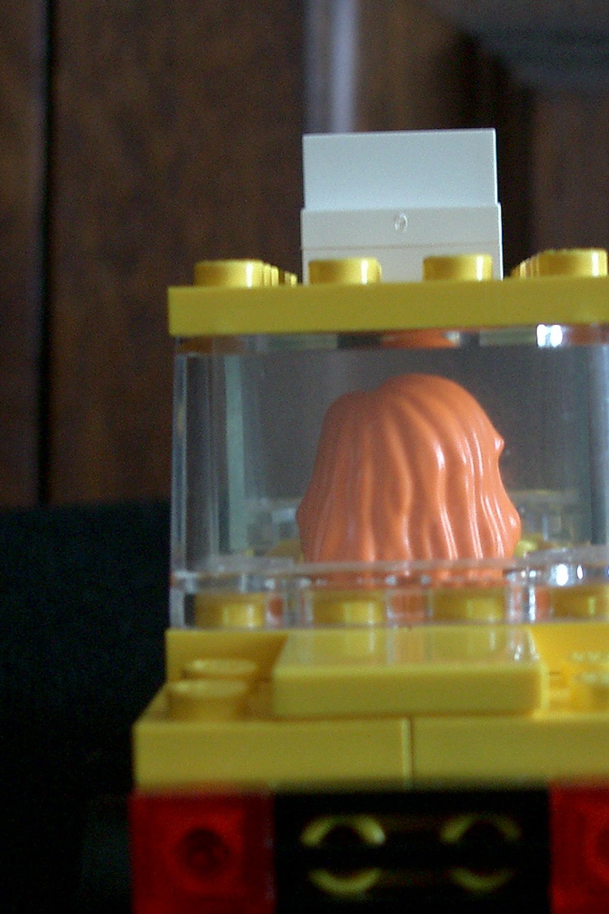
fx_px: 2133
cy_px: 530
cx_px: 403
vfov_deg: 24.2
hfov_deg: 16.2
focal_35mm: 84
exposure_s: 1/8
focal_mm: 8.2
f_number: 3.1
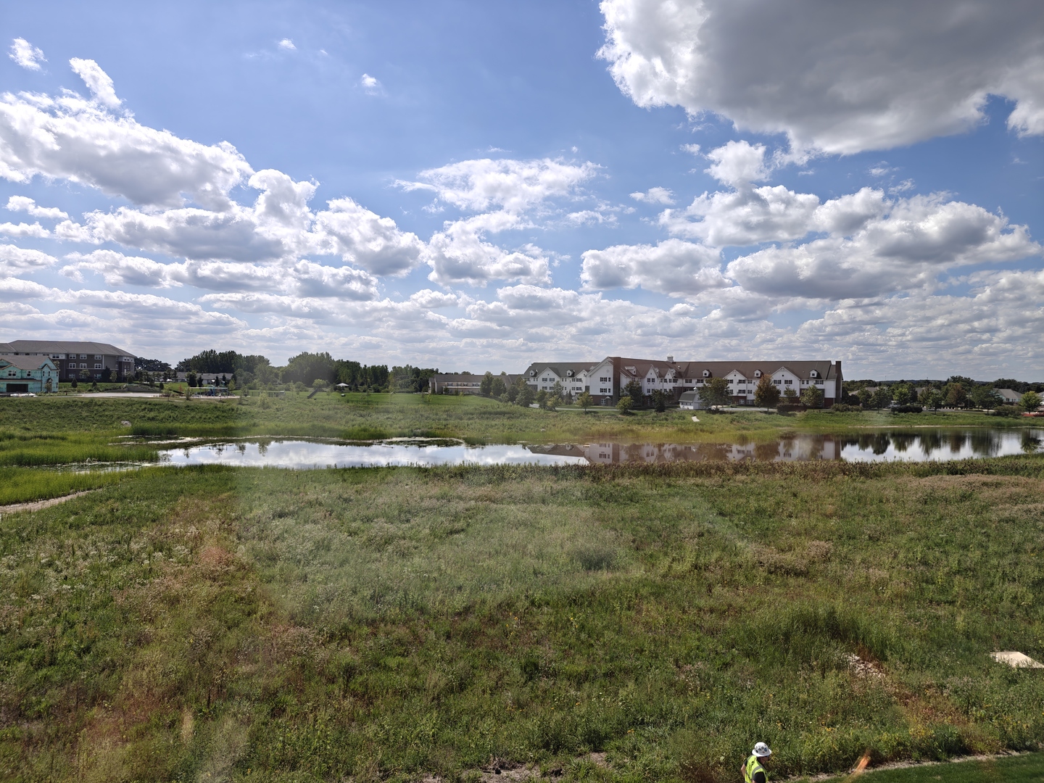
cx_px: 522
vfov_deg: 58.9
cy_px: 392
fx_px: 694
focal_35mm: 23
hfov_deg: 73.9
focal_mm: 6.06
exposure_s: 1/2482
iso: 50
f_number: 1.6
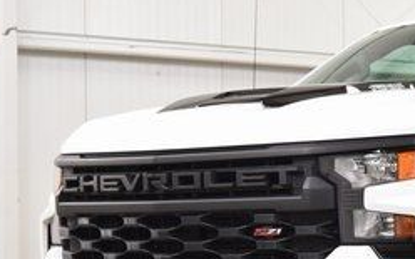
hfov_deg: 14.6
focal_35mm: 138
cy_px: 215
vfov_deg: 9.5
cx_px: 510
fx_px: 1564
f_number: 8
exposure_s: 1/60
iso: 1600
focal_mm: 35
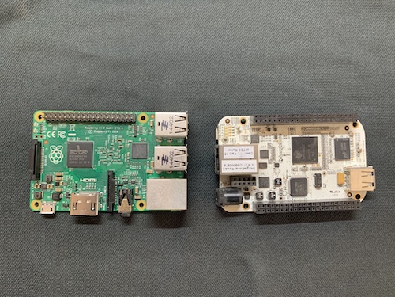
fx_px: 297
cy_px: 148
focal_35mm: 26
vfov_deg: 53.1
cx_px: 198
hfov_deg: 67.3
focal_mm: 4.25
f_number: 1.8
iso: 320
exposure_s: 1/60
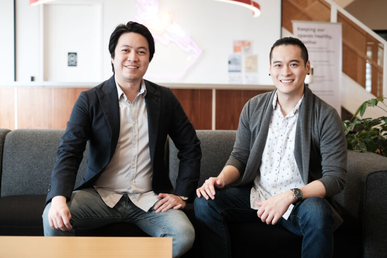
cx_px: 190
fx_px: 581
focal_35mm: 54
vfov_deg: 25.1
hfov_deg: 36.9
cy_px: 127
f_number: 2
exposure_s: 1/250
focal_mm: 35
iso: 400
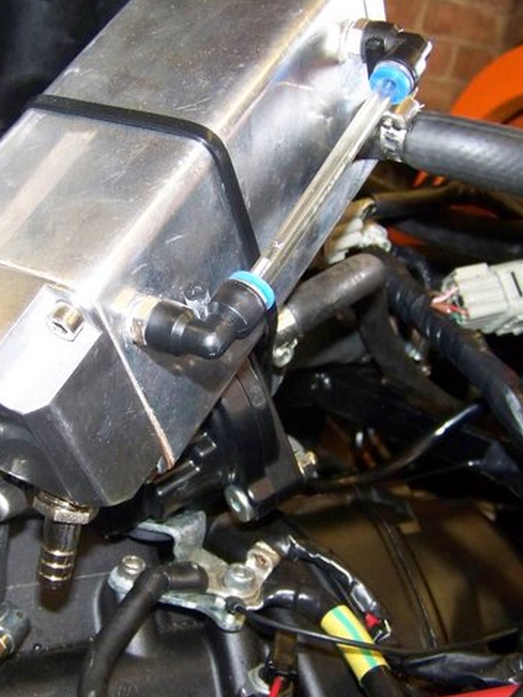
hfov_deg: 28.4
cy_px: 349
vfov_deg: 37.5
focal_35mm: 51
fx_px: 1027
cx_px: 171
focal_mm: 6.3
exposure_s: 1/30
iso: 200
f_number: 2.8
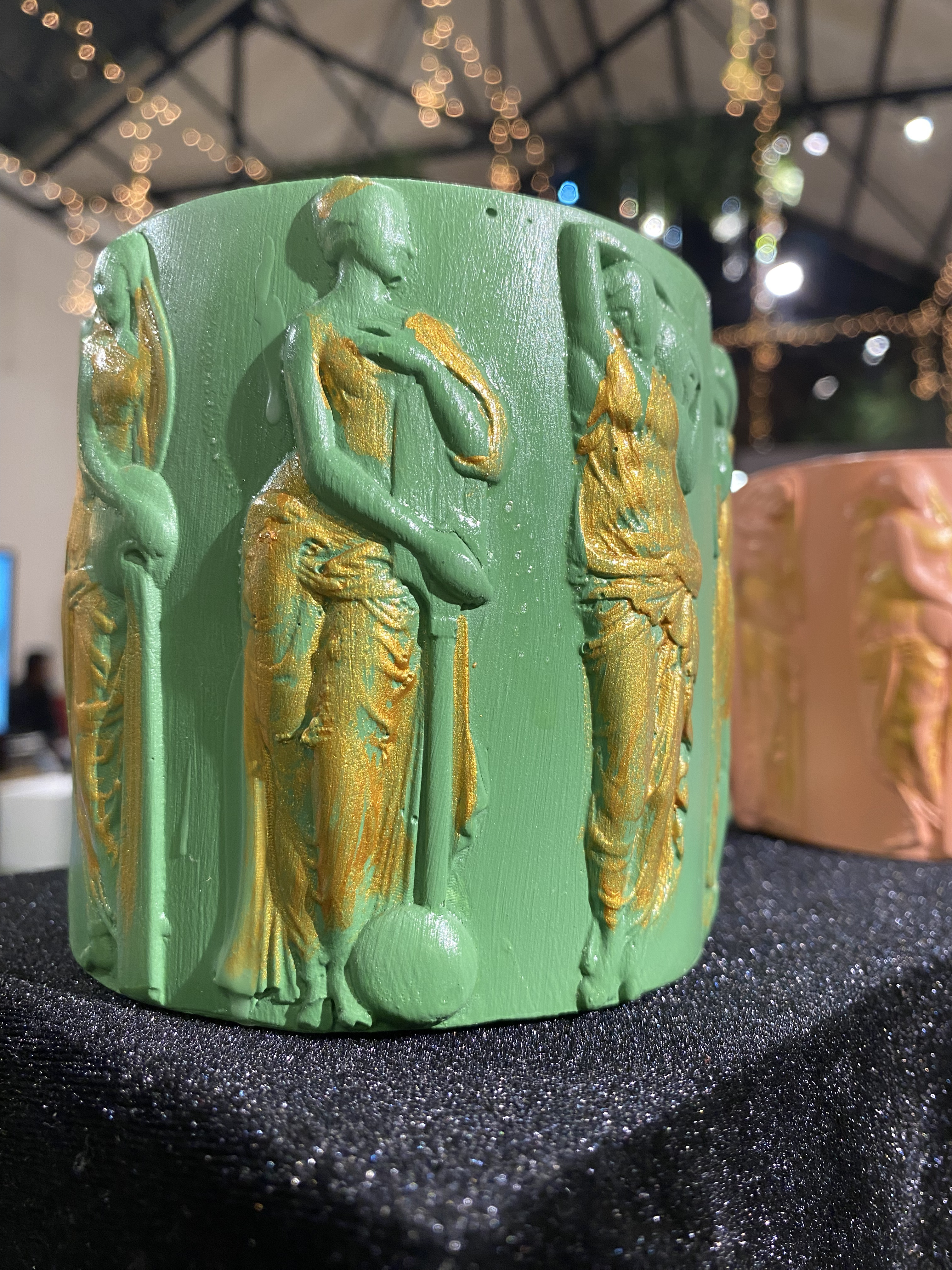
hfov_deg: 54.9
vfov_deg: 69.4
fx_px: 917
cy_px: 635
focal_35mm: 25
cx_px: 476
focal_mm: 4.25
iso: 100
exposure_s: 1/50
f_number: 1.8
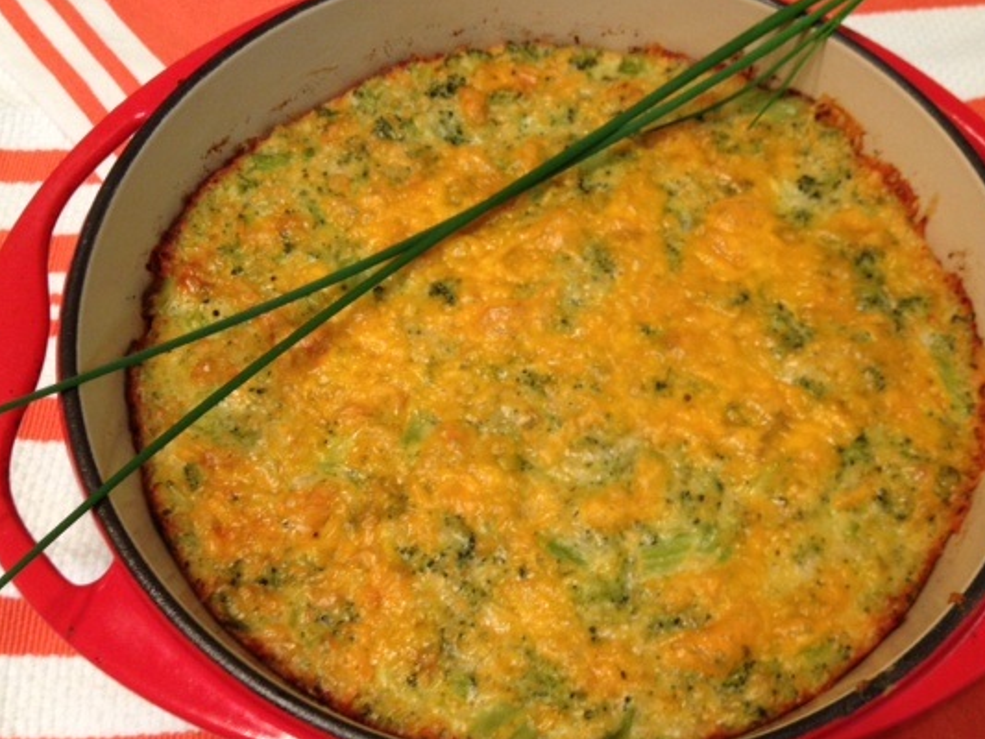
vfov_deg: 34.4
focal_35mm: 42
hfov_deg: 44.7
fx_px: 1195
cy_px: 370
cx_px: 562
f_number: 2.4
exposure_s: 1/20
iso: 100
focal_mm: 4.28
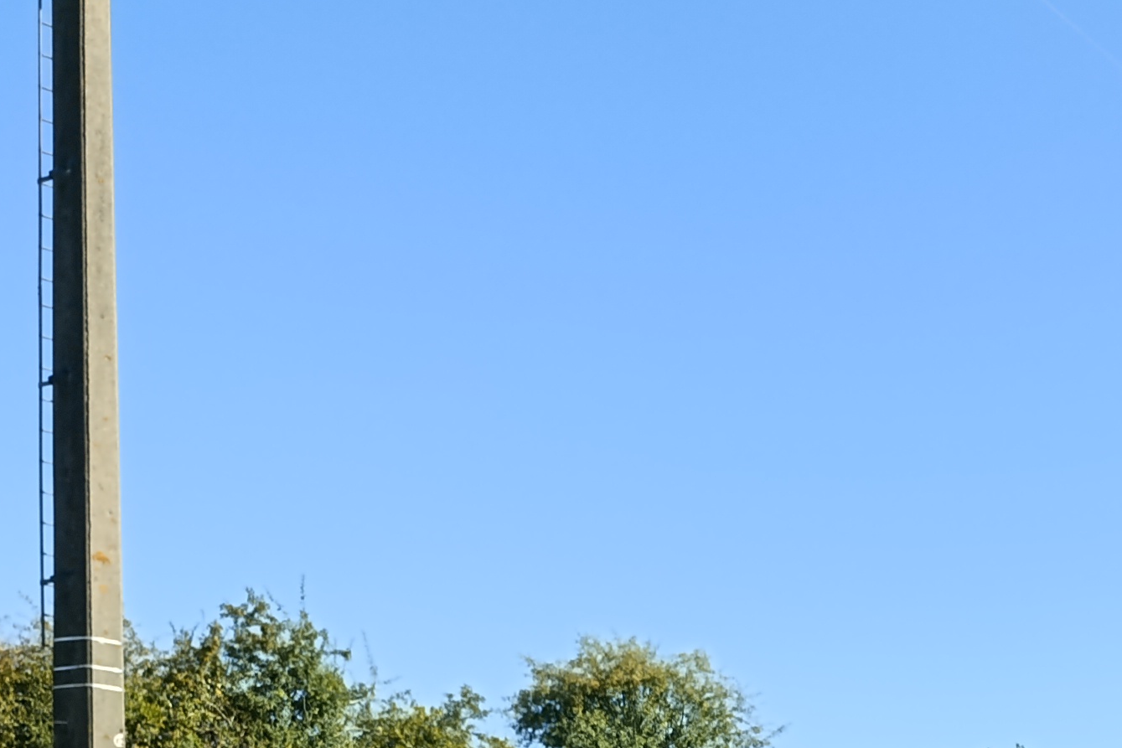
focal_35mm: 73
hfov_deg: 26.7
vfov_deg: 16.2
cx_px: 1026
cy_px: 1282
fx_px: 2275
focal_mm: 6.14
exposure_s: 1/437
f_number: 1.6
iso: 50
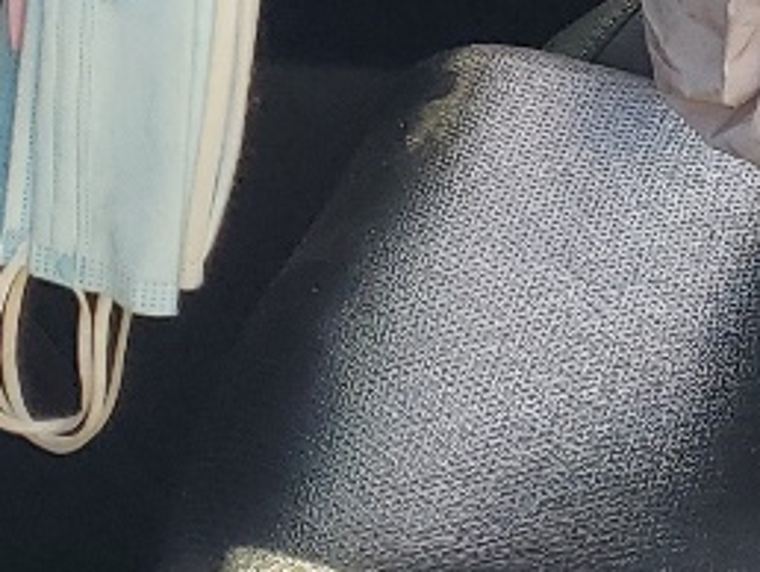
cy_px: -236
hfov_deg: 11.4
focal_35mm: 161
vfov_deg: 9.0
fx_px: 3538
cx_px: 1364
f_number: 1.5
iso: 50
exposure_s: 1/417
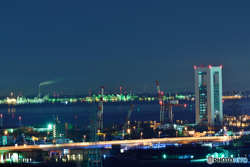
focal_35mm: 300
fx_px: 2083
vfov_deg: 4.6
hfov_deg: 6.9
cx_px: 125
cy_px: 84
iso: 250
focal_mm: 300
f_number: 7.1
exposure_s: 25
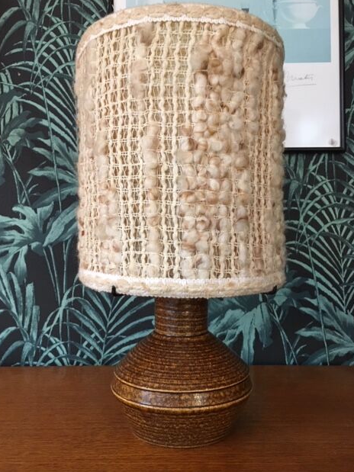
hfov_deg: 46.8
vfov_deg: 60.0
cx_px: 176
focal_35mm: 30
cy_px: 237
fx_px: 409
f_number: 2.2
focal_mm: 4.15
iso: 200
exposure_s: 1/20
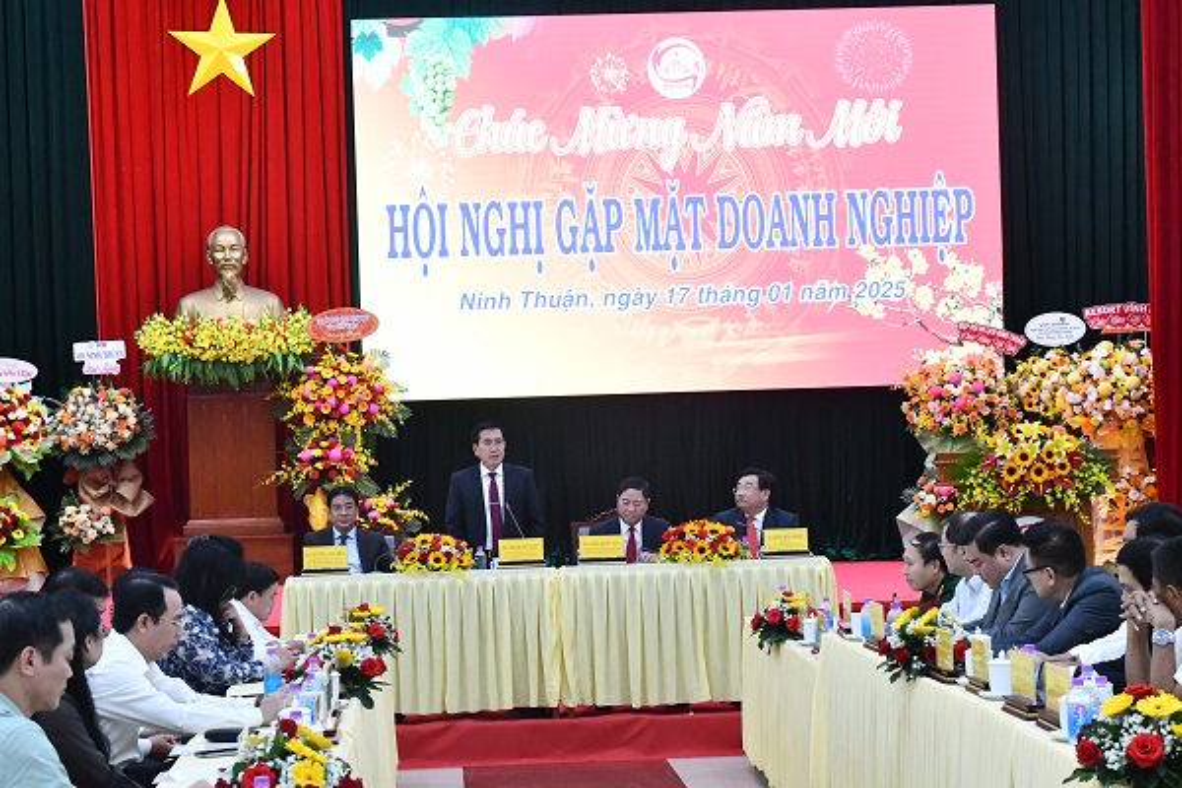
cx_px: 591
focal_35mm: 82
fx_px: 2692
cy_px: 394
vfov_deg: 16.7
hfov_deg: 24.8
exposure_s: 1/100
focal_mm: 55
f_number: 8
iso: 10000
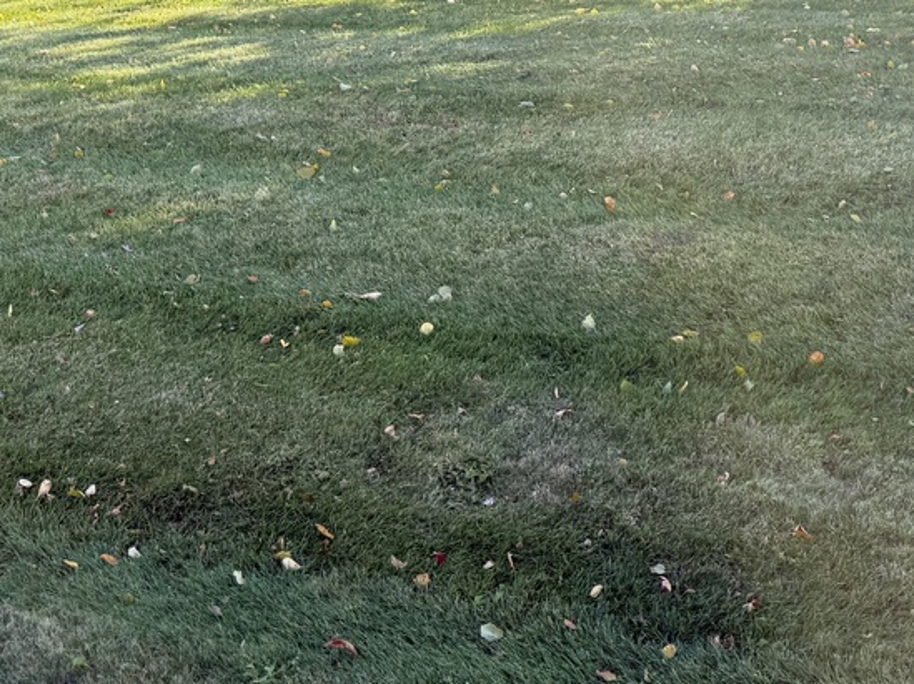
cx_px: 633
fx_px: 1662
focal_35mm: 63
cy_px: -206
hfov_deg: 30.4
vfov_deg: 21.1
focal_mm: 6.76
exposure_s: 1/584
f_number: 1.78
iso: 100
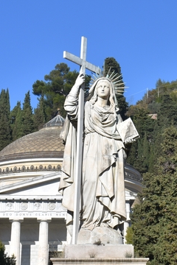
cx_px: 150
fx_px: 885
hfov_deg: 11.4
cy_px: 67
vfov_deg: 17.0
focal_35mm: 120
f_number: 8
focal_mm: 32
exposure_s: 1/500
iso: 180
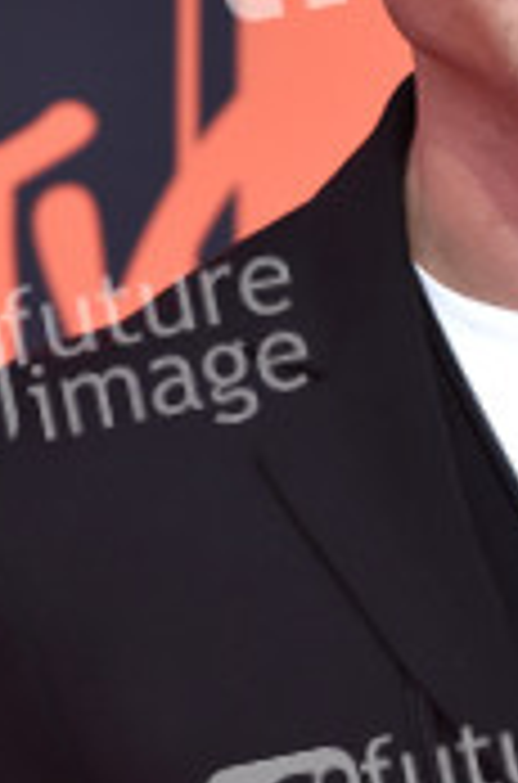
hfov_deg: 3.0
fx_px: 10009
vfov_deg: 4.5
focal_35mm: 461
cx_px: 568
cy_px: 140
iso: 1250
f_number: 4.5
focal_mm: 200
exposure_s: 1/250
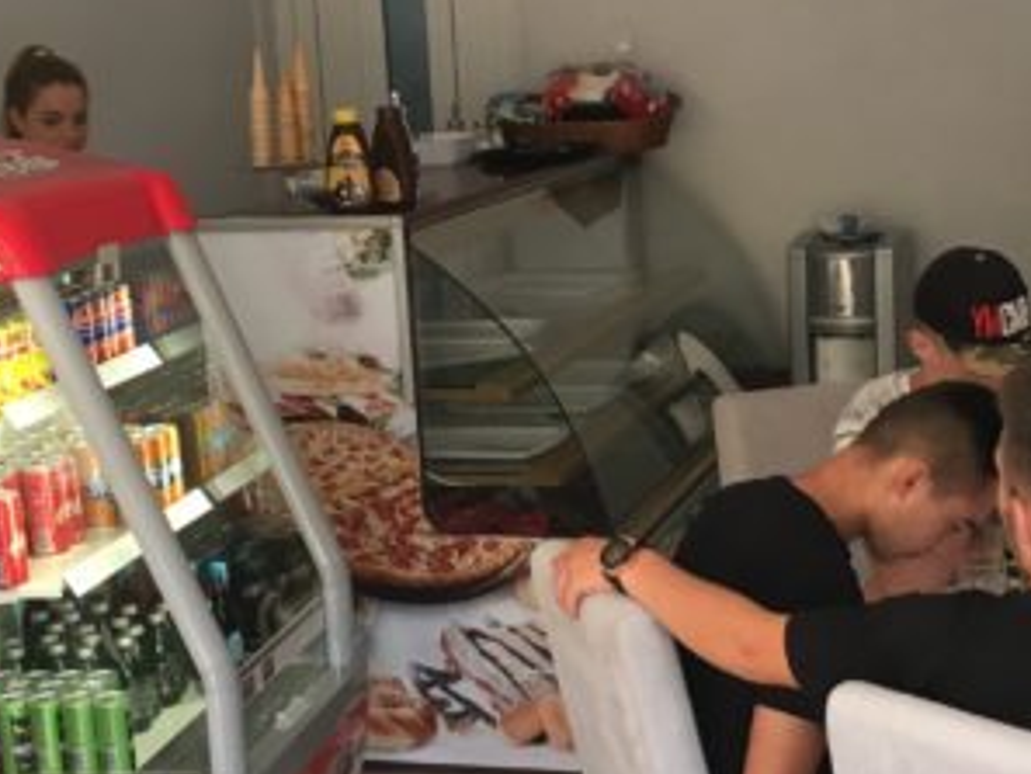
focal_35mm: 68
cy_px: 420
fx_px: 2026
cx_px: 712
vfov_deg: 21.6
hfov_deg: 28.3
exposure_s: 1/33
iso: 64
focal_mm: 4.15
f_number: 2.2
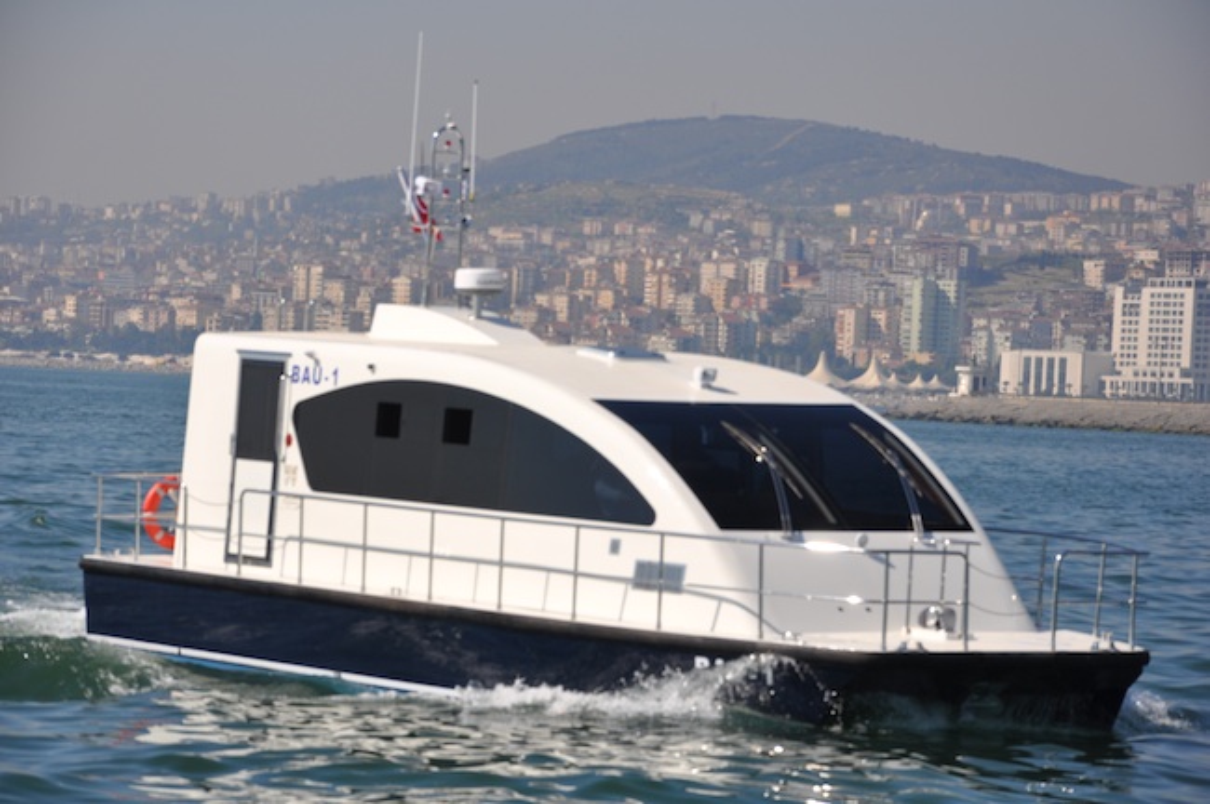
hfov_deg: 13.1
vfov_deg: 8.7
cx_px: 605
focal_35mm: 158
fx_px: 5288
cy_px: 402
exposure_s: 1/1000
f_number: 8
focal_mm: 105
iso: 200
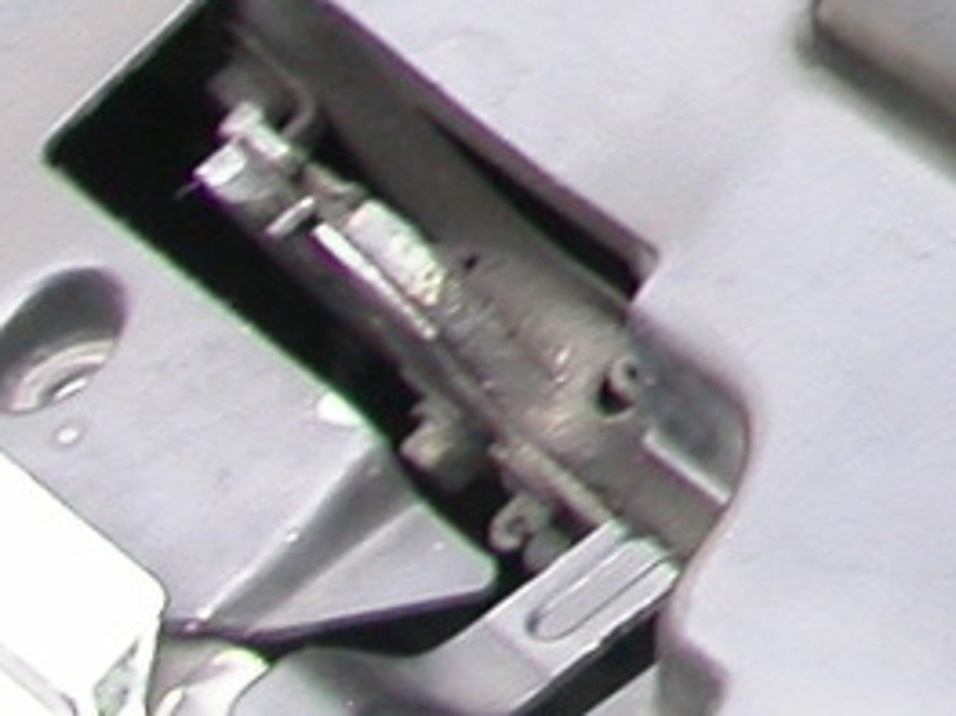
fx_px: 6377
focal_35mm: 231
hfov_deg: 7.7
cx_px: 2690
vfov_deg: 6.1
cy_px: -1127
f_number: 3.3
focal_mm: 7.85
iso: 100
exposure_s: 1/56.1
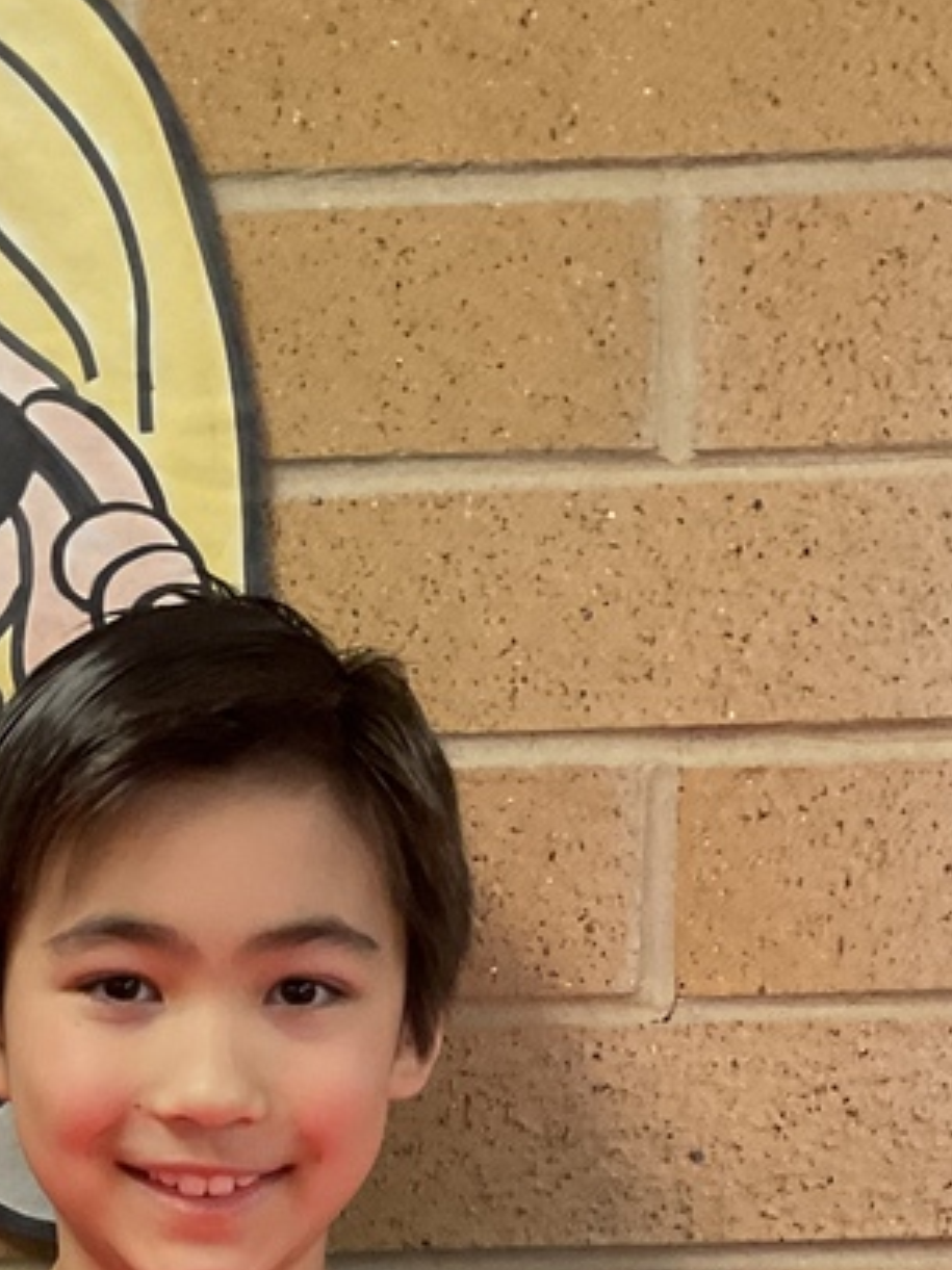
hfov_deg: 19.8
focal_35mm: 73
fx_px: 2678
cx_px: 125
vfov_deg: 24.2
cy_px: 1538
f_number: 1.8
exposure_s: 1/60
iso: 200
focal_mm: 3
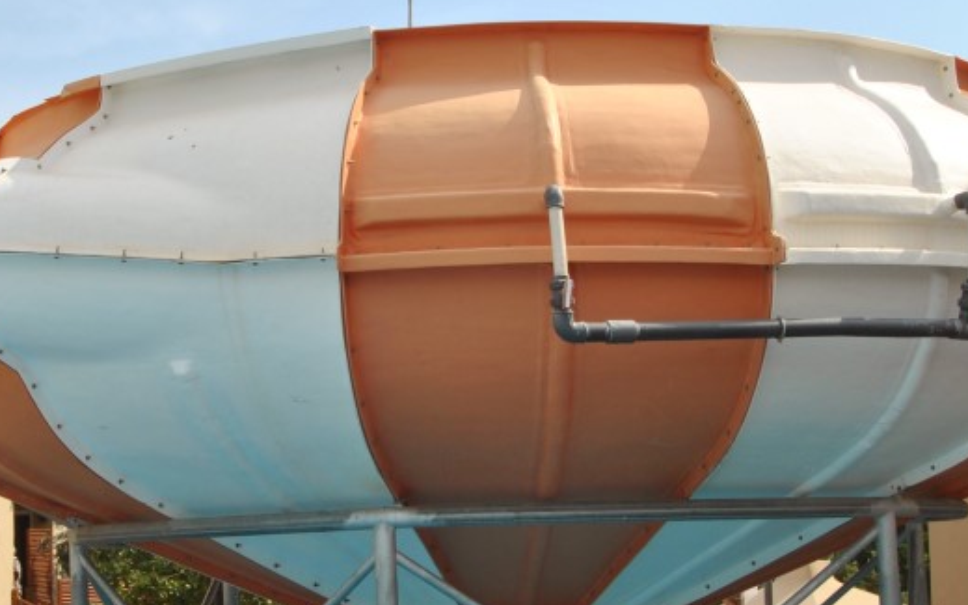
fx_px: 2137
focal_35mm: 81
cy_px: 378
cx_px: 301
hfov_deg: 25.4
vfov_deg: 16.1
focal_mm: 24
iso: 100
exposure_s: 1/200
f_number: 9
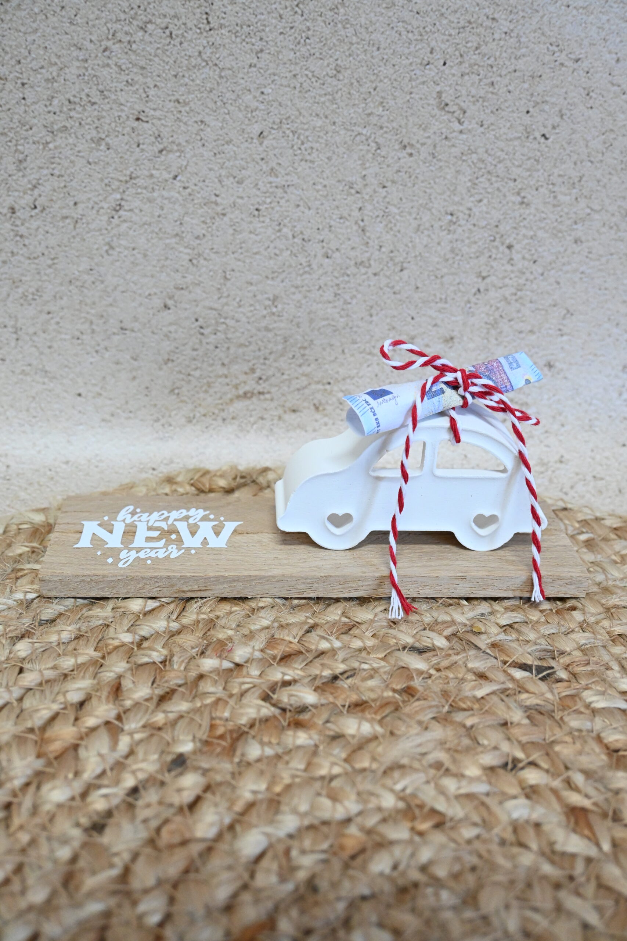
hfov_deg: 39.2
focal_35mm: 34
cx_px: 314
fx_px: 882
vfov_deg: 56.1
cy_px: 470
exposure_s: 1/160
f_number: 5
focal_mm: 22.5
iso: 3200
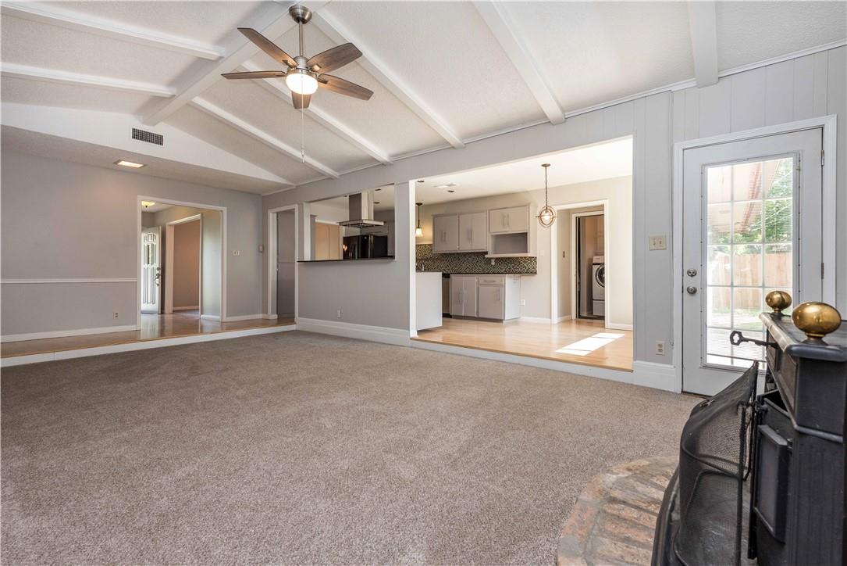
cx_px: 424
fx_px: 377
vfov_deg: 73.8
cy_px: 283
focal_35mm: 16
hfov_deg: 96.7
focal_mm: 16
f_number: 7.1
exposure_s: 1/80
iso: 640
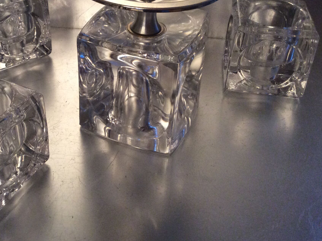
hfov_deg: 38.5
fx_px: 455
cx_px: 103
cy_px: 73
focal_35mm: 49
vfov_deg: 29.3
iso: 125
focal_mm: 3.3
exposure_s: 1/25
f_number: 2.4
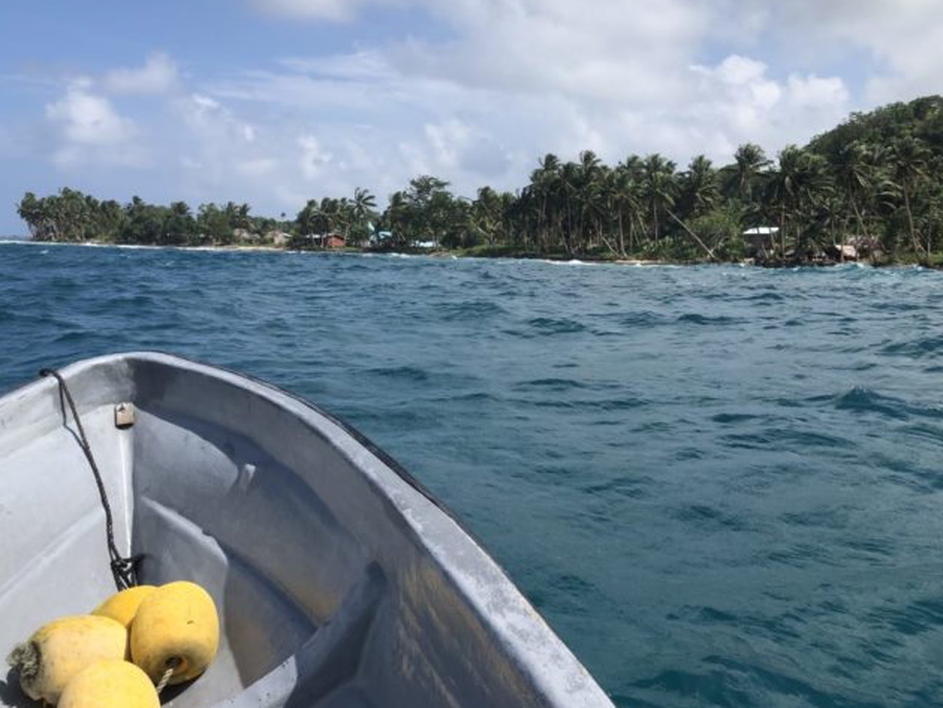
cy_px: 314
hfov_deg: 56.7
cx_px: 510
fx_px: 872
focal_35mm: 32
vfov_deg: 44.1
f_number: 1.8
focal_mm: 3.99
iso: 20
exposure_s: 1/2525
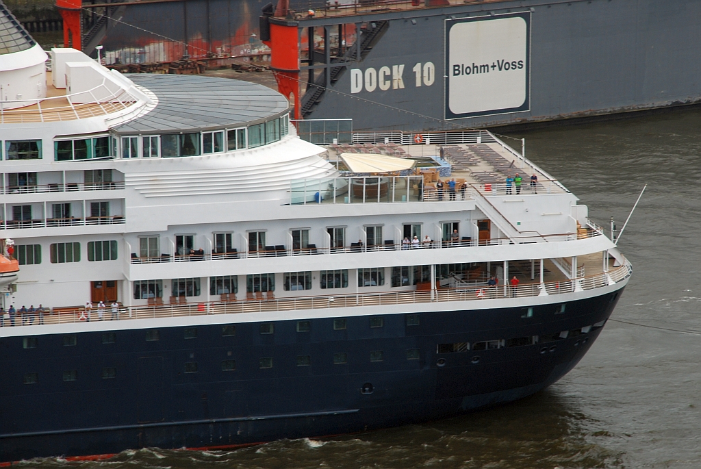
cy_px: 234
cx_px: 350
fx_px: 3947
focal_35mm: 202
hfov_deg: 10.1
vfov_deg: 6.8
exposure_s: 1/160
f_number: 10
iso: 200
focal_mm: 135
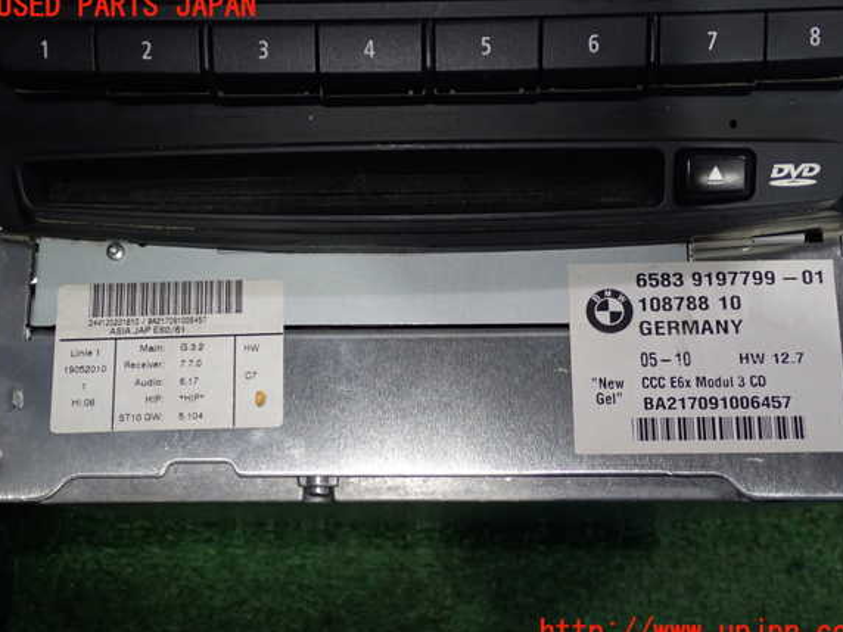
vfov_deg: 33.6
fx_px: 1047
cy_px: 320
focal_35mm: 43
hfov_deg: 43.8
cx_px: 430
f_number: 2.8
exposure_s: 1/40
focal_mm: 7.31
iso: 200
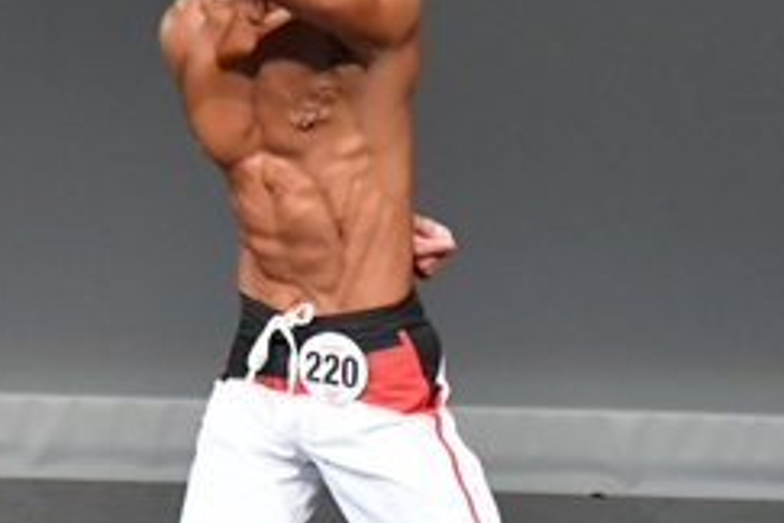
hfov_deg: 2.1
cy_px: 307
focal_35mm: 1006
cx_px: 379
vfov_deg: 1.4
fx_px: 21907
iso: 5000
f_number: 5.6
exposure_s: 1/400
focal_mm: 210
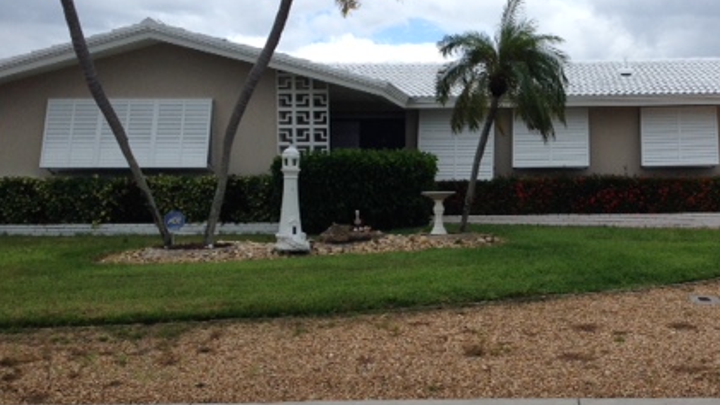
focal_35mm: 58
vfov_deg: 20.7
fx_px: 1108
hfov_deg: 35.3
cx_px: 530
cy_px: 197
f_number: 2.4
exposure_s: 1/1381
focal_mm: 4.28
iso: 50
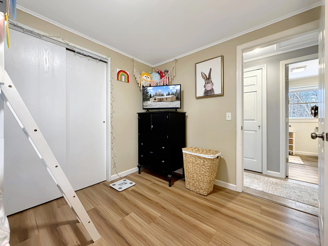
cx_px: 164
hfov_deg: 102.1
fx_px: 133
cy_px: 123
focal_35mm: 14
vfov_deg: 85.7
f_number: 2.2
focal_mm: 2.22
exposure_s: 1/60
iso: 250
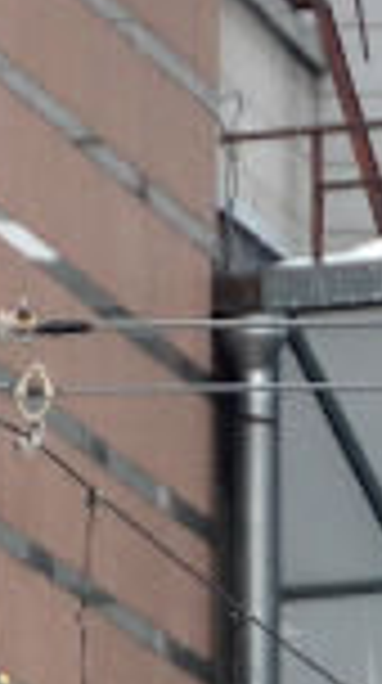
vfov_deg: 1.3
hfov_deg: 0.7
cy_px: 1631
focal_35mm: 1613
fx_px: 29176
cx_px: -1061
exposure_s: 1/250
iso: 200
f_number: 5.6
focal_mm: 120
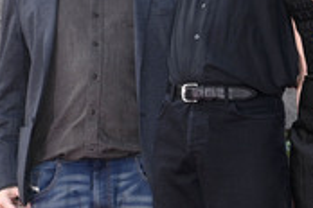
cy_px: -32
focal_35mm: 493
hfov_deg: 4.2
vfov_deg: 2.8
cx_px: 298
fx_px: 4286
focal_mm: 190
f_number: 8
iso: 1000
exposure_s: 1/200
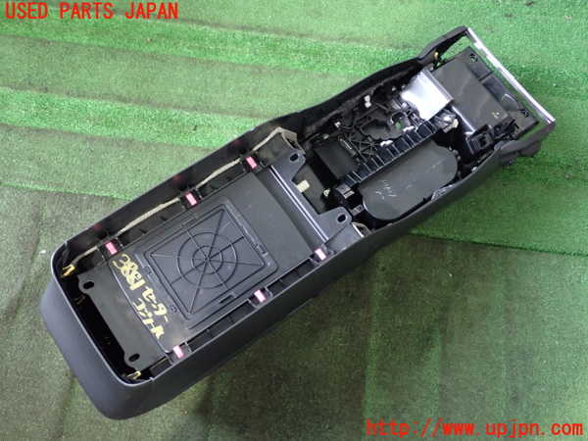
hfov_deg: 51.4
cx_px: 294
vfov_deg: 39.7
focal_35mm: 36
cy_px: 220
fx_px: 612
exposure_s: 1/15
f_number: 2.5
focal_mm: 6.37
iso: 800
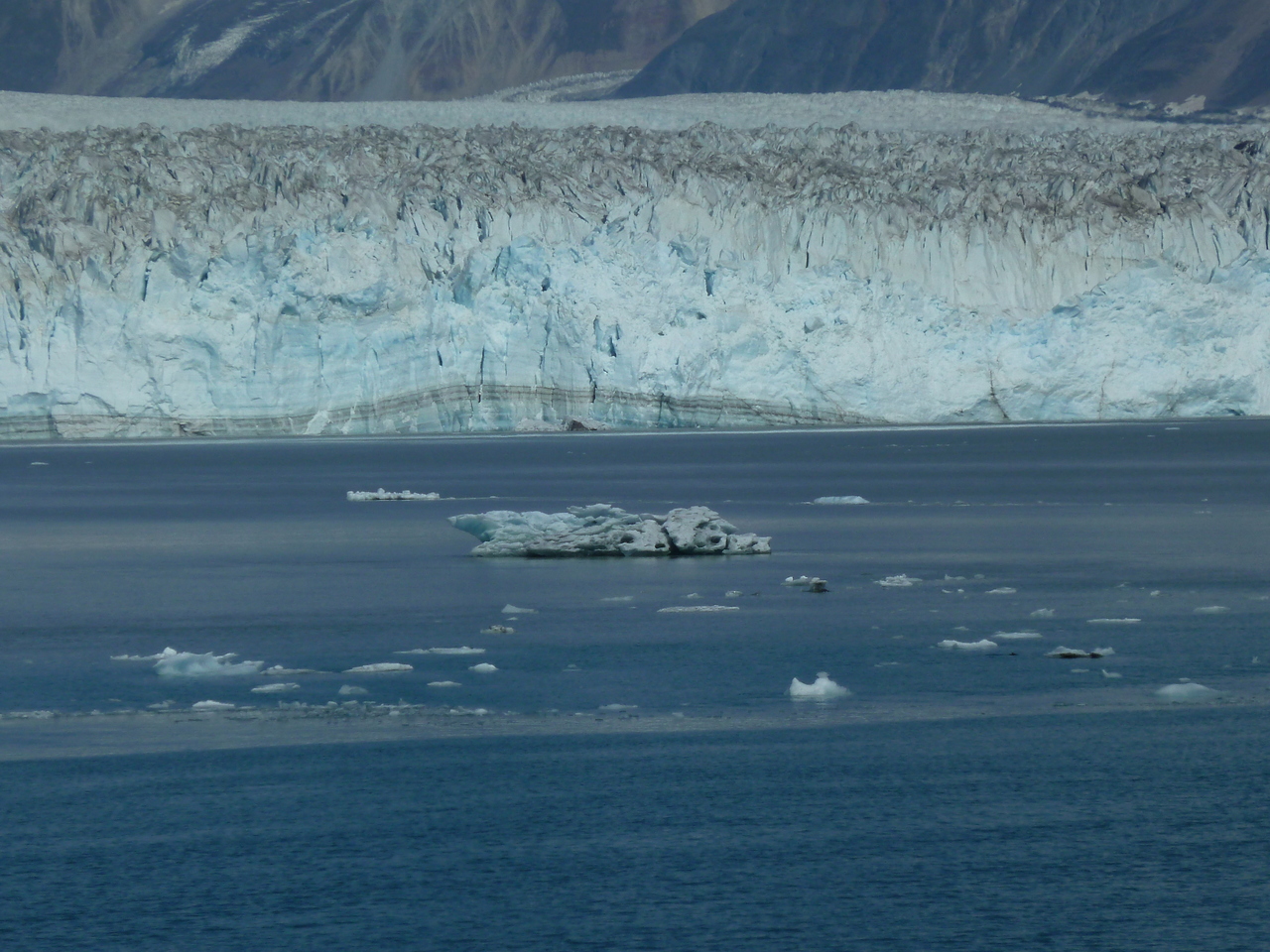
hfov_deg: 7.9
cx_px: 635
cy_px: 476
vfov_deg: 5.9
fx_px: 9172
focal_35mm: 250
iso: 80
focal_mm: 36
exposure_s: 1/1000
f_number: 5.9
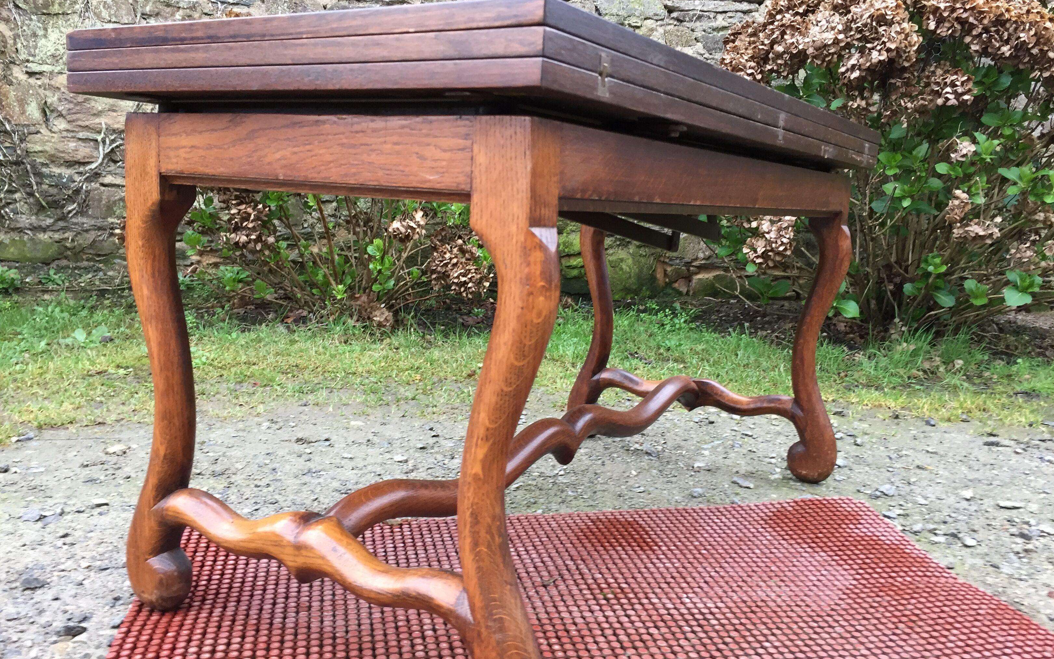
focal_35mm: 31
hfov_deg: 61.2
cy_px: 340
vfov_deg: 40.6
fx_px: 890
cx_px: 531
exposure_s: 1/33
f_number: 2.2
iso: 80
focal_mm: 4.15
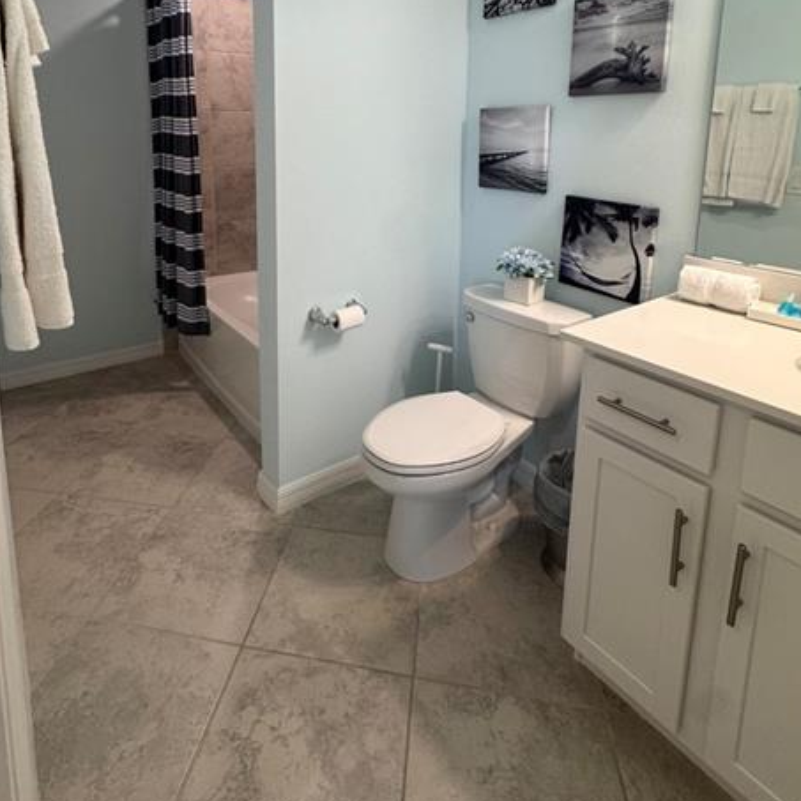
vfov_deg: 68.3
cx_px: 362
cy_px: 217
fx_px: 550
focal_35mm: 21
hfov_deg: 72.0
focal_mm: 2.22
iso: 160
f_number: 2.2
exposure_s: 1/120
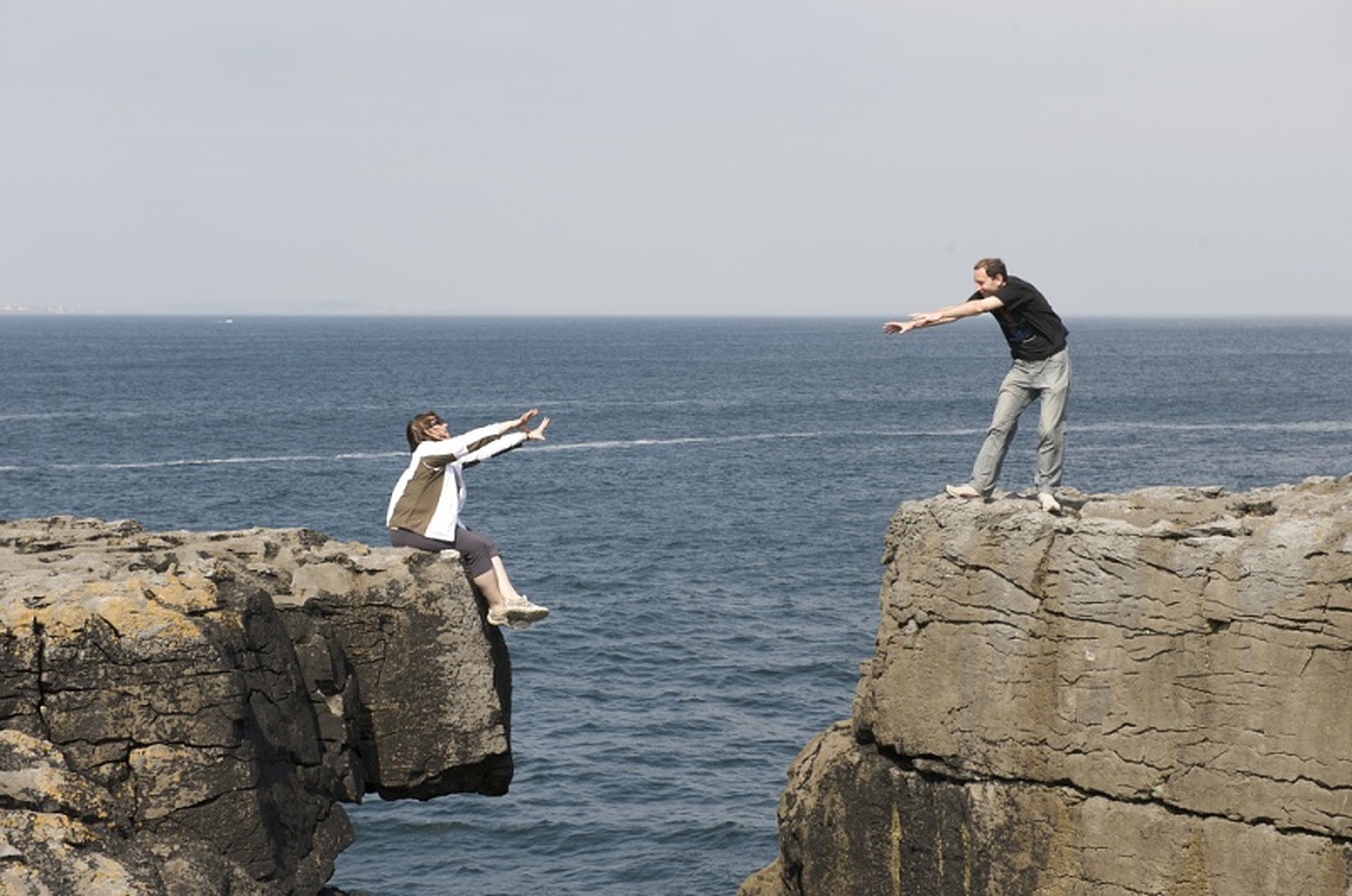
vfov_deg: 19.4
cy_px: 448
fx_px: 2624
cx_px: 676
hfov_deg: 28.9
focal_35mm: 70
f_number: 9
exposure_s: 1/320
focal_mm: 70
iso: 200
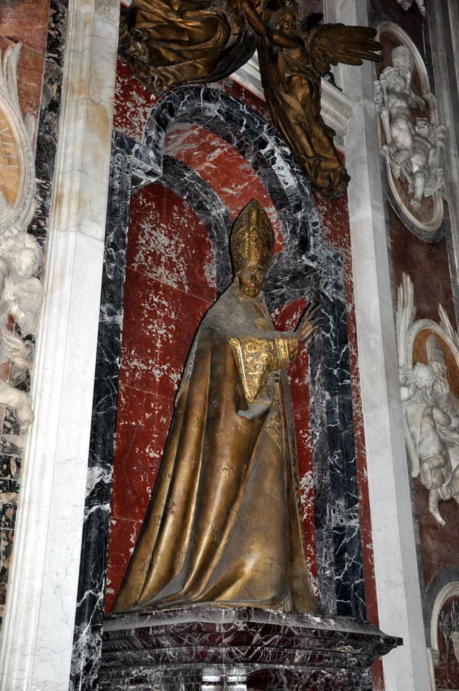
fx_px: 805
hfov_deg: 31.8
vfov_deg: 46.5
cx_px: 230
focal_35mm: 42
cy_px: 346
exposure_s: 1/60
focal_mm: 28
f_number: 4
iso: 800
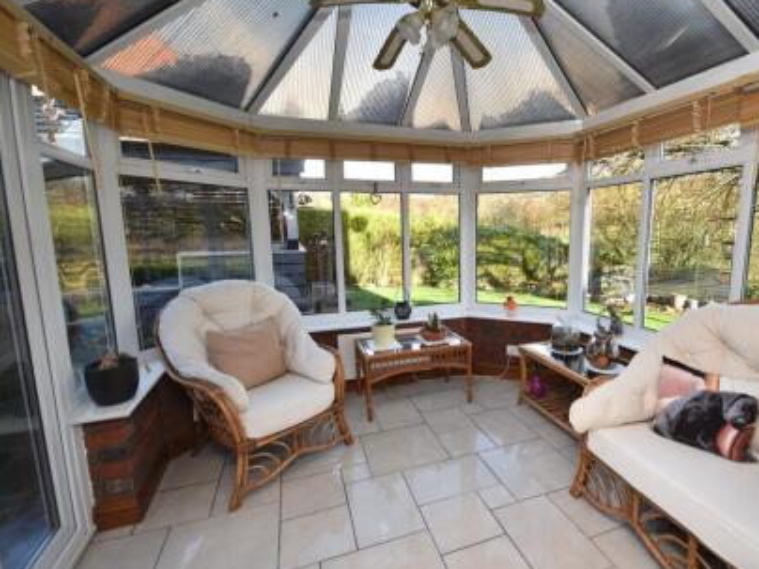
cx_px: 445
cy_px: 277
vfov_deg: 74.7
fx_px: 373
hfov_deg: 90.2
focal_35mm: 17
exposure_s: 1/200
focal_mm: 10
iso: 250
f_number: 5
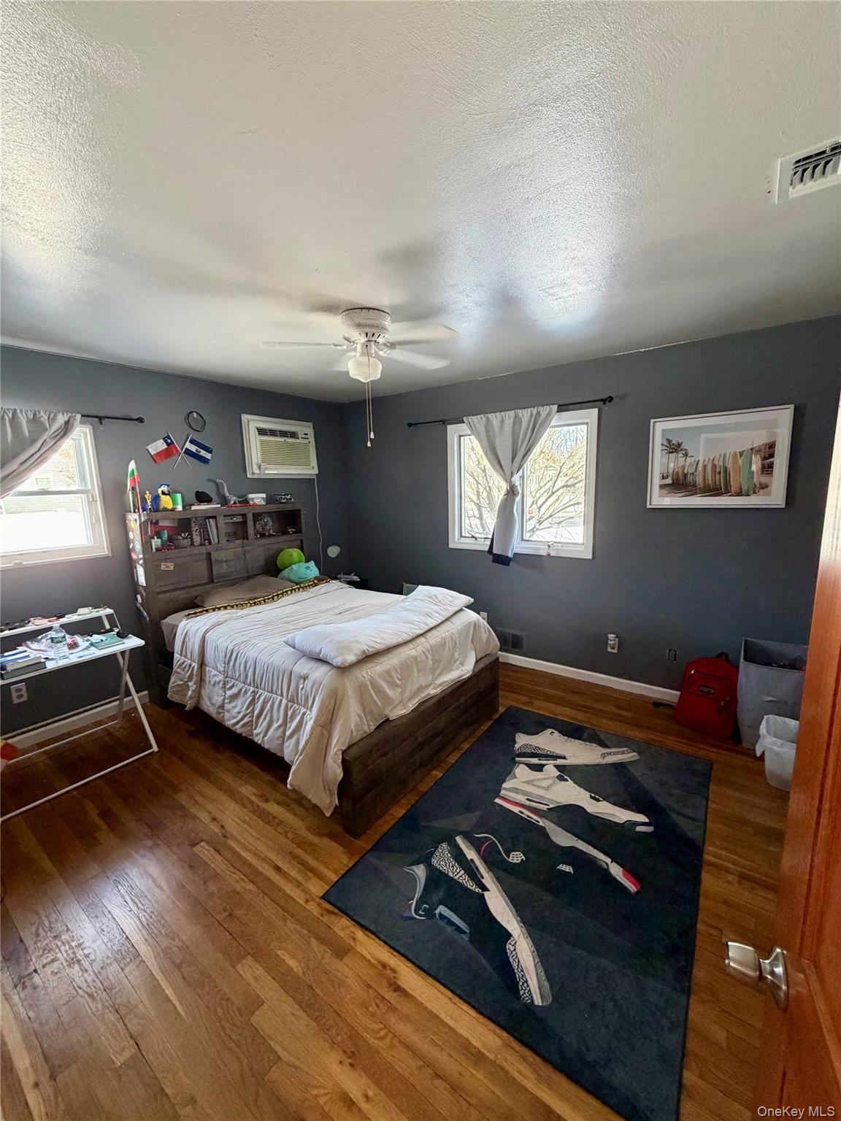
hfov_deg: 85.7
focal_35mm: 14
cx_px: 420
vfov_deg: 102.1
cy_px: 560
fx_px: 454
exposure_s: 1/101
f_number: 2.2
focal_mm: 2.22
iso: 320
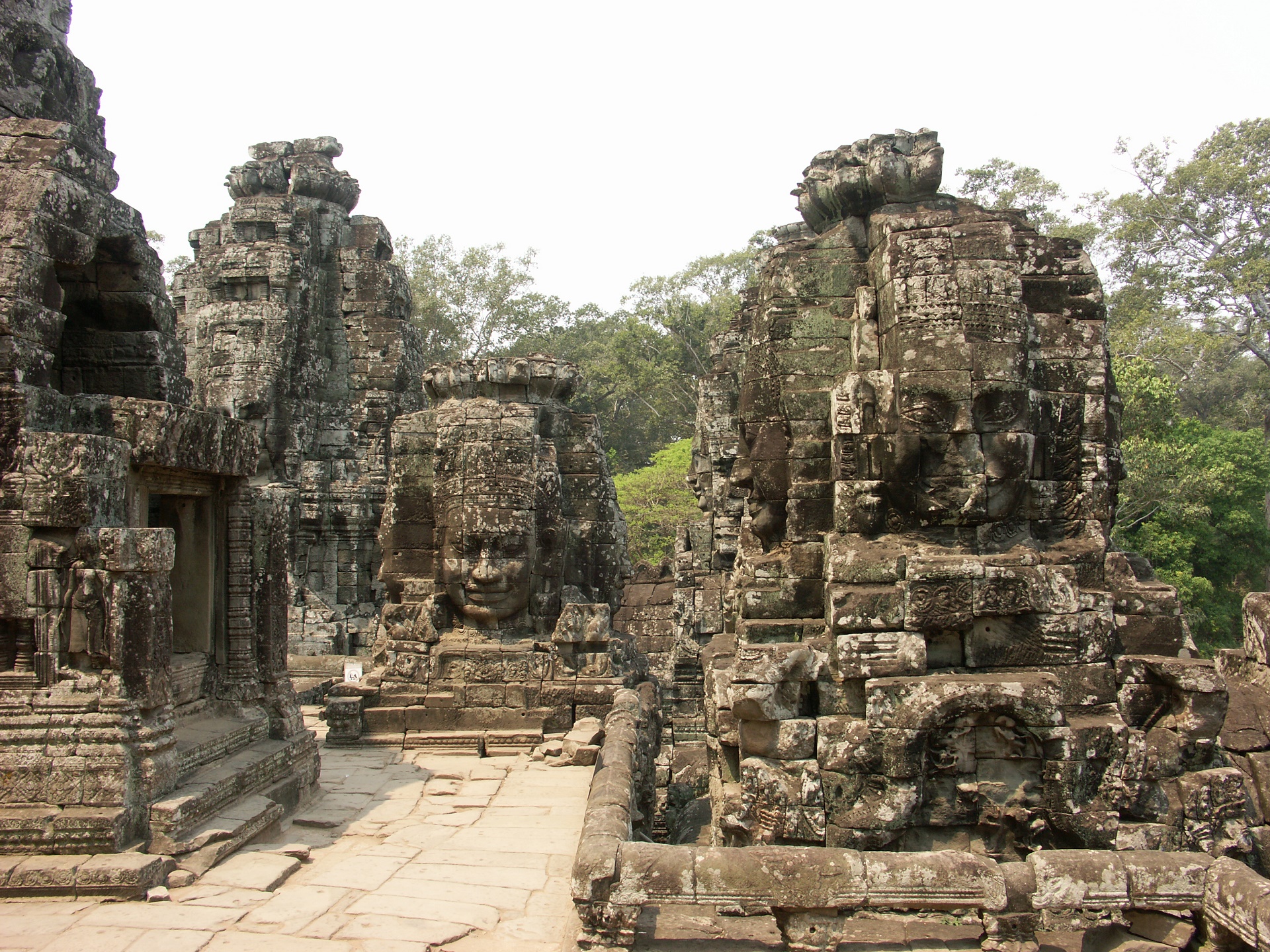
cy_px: 476
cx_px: 635
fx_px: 1137
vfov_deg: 45.4
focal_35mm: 31
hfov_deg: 58.4
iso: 64
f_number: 5.6
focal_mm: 8.12
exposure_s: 1/200
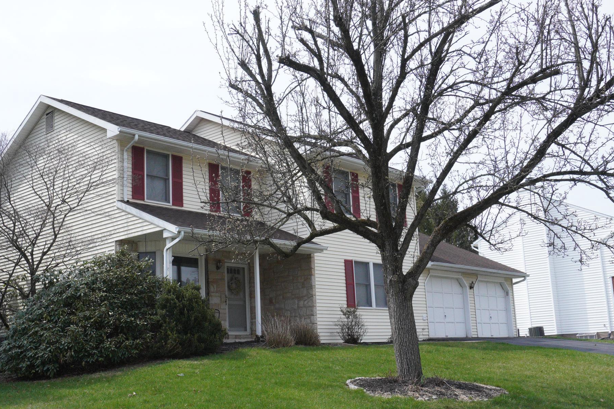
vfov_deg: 31.5
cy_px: 226
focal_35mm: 43
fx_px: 726
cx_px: 274
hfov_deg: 45.8
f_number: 9
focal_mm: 25
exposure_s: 1/2500
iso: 2000
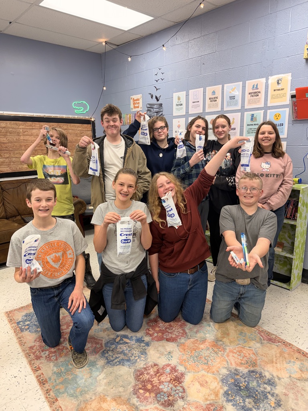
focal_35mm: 24
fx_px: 285
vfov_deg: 71.6
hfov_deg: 56.8
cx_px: 154
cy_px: 206
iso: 100
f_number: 1.78
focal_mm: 6.76
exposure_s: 1/120
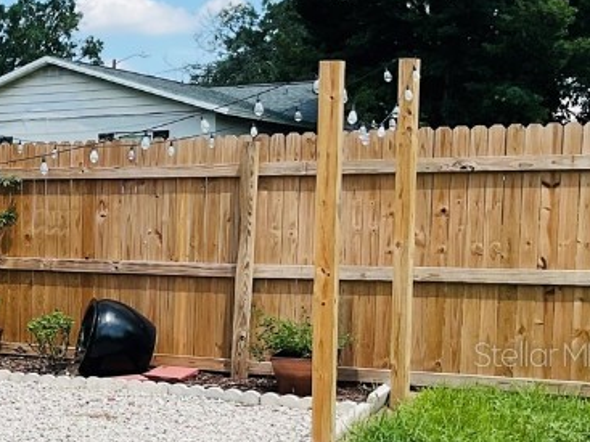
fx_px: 1380
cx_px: -198
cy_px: 354
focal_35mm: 81
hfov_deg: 21.6
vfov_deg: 18.0
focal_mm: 3
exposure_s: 1/1490
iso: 16
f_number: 1.8
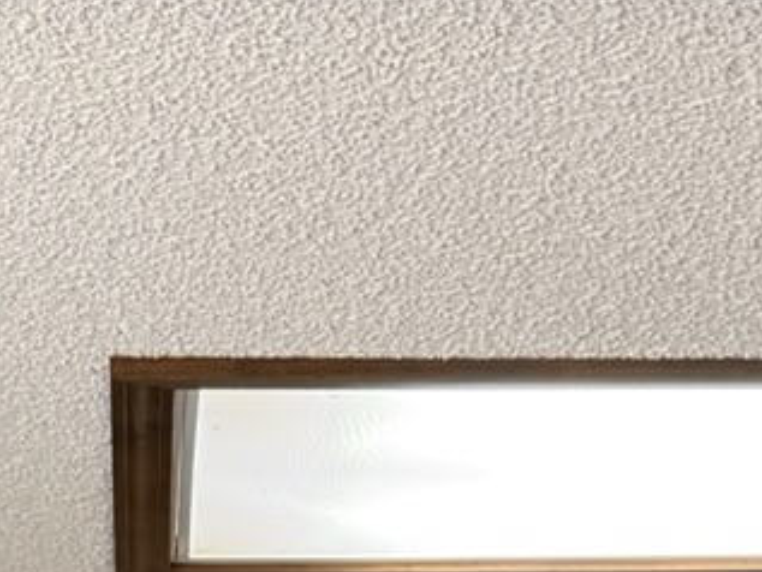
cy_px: 1834
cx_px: 113
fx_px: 3413
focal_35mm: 155
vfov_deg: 8.0
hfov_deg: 12.7
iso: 125
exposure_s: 1/60
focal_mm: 6.76
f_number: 1.78
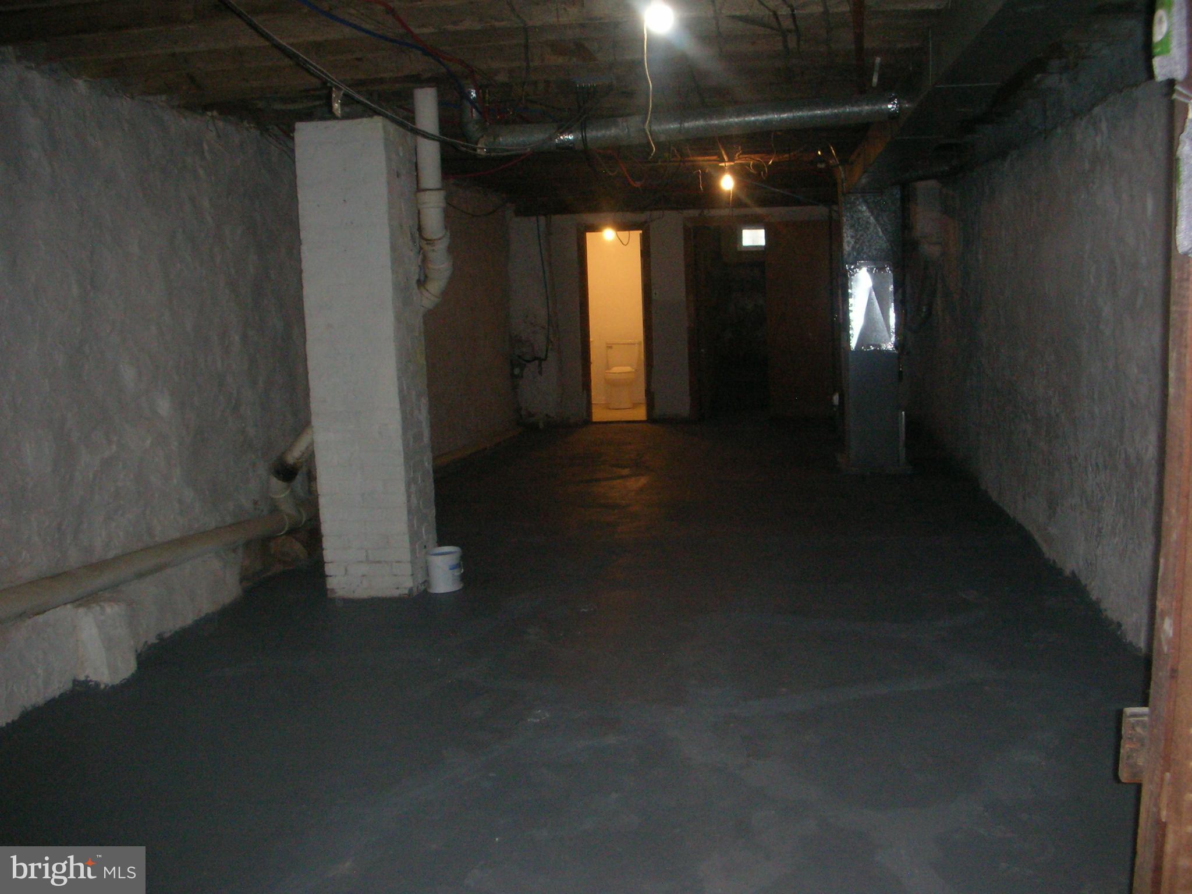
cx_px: 596
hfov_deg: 52.6
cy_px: 447
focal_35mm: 35
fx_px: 1205
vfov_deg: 40.7
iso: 200
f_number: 3
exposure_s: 1/60.1
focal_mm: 5.8
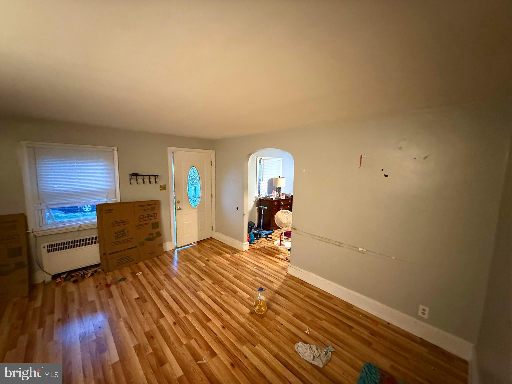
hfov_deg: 102.1
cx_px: 256
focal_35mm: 14
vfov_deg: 85.7
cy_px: 192
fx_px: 207
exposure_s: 1/40
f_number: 2.2
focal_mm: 2.22
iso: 1250
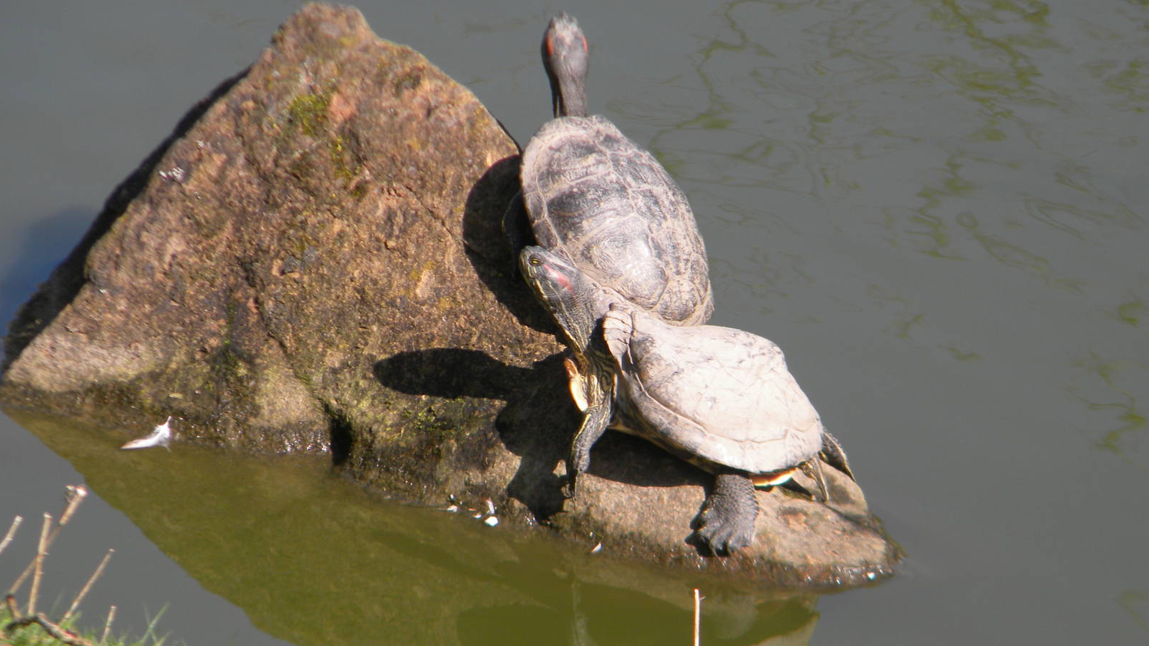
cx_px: 574
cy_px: 323
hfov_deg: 4.8
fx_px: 13770
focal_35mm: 452
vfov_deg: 2.7
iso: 80
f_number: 5.4
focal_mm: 75
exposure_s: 1/254
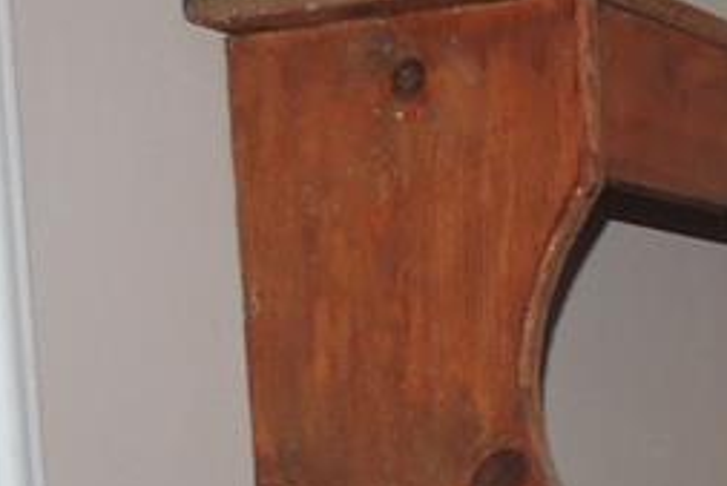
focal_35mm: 101
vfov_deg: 12.4
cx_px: 1221
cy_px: 871
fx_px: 2041
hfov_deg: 17.3
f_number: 3
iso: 200
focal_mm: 4.3
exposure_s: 1/30
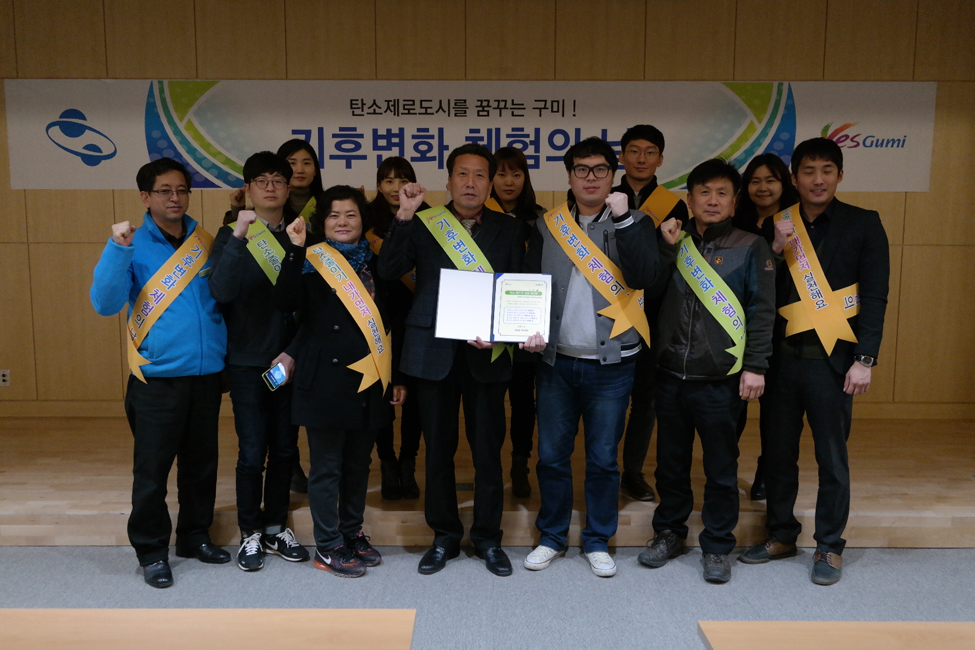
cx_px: 488
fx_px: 812
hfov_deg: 61.9
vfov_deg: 43.6
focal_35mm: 30
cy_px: 325
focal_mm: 20
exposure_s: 1/40
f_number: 3.5
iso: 1600
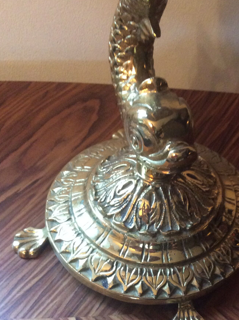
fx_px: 443
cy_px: 170
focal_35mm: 48
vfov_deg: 39.7
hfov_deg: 29.9
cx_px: 166
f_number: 2.4
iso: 250
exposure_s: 1/17
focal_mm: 3.3
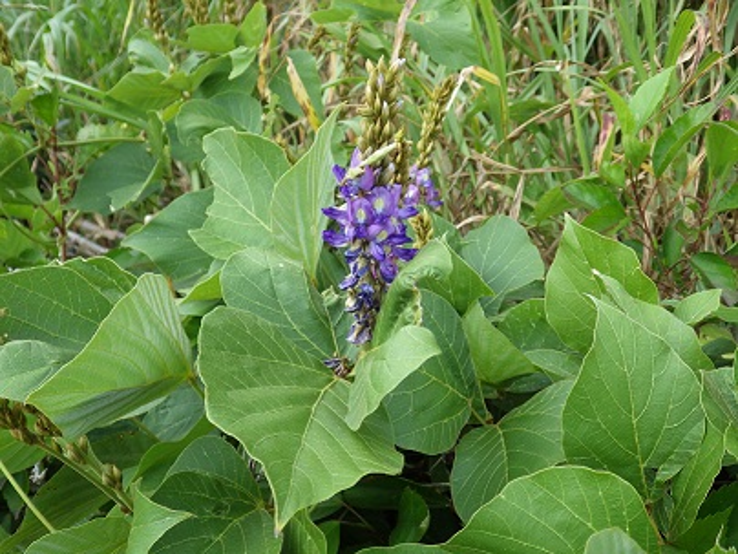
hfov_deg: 58.4
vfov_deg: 45.4
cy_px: 277
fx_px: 661
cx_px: 369
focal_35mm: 31
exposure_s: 1/400
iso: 125
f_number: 3.1
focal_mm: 5.5
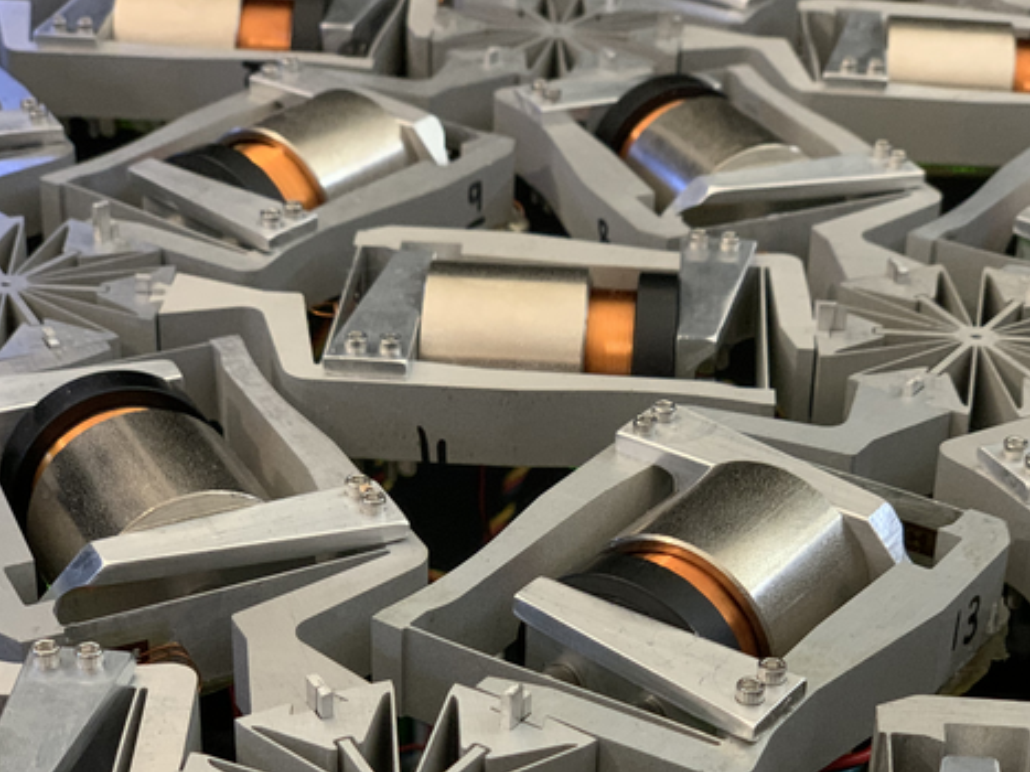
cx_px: 556
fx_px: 2320
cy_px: 564
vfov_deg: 18.8
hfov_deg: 25.0
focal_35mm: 78
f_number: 2.4
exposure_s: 1/60
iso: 200
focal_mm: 6
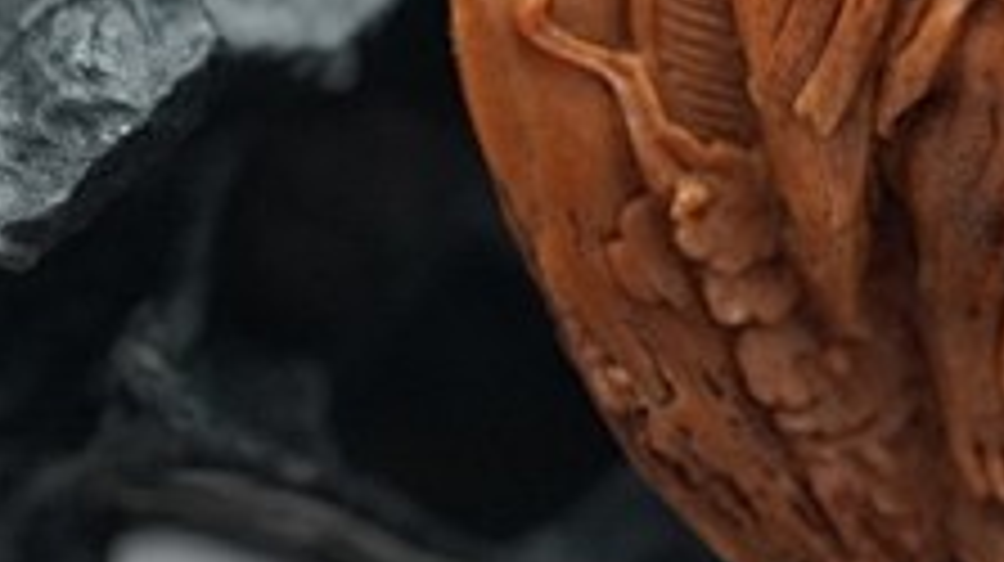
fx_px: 7395
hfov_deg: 7.7
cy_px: -202
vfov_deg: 4.3
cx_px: 1171
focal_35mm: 278
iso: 1600
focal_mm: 90
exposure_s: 1/30
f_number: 5
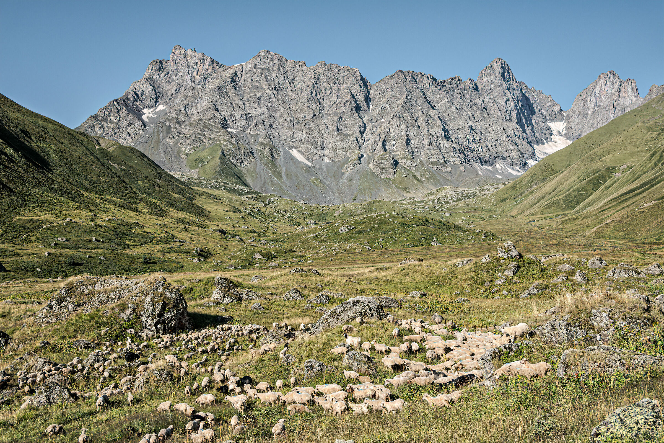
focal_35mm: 45
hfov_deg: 43.6
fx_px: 830
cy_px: 222
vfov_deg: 29.9
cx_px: 332
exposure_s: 1/400
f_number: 4
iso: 64
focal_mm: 16.54
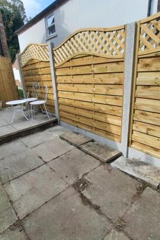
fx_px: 127
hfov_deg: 64.6
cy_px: 122
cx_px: 77
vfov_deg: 86.9
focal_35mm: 19
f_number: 2.2
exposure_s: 1/870
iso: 40
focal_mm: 1.74
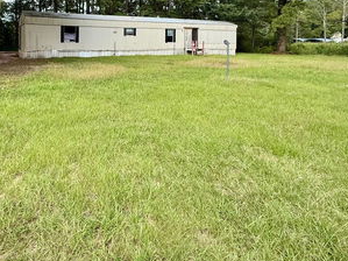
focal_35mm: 24
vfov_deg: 52.2
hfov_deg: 67.6
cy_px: 43
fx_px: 241
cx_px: 92
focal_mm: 2.22
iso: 64
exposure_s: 1/419
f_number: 2.2
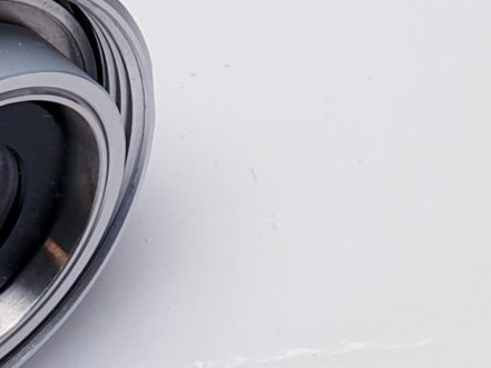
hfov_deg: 13.1
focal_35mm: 151
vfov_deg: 9.7
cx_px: 301
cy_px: -95
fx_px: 2142
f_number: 2.4
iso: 50
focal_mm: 4.3
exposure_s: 1/100
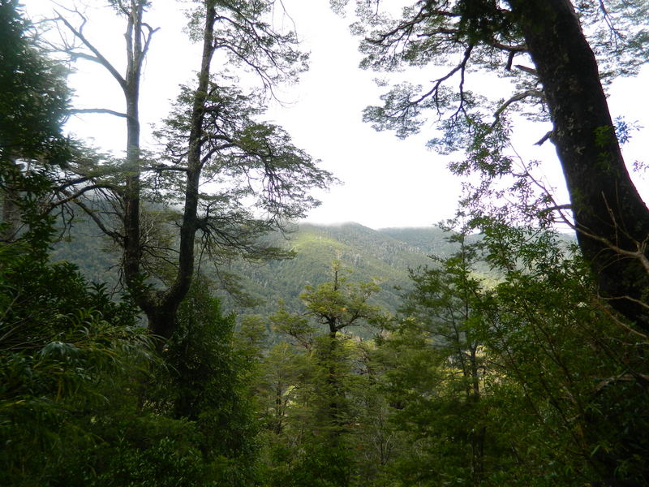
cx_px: 324
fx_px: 469
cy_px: 244
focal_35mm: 25
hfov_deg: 69.4
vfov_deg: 54.9
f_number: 3.1
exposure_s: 1/200
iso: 80
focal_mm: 4.5
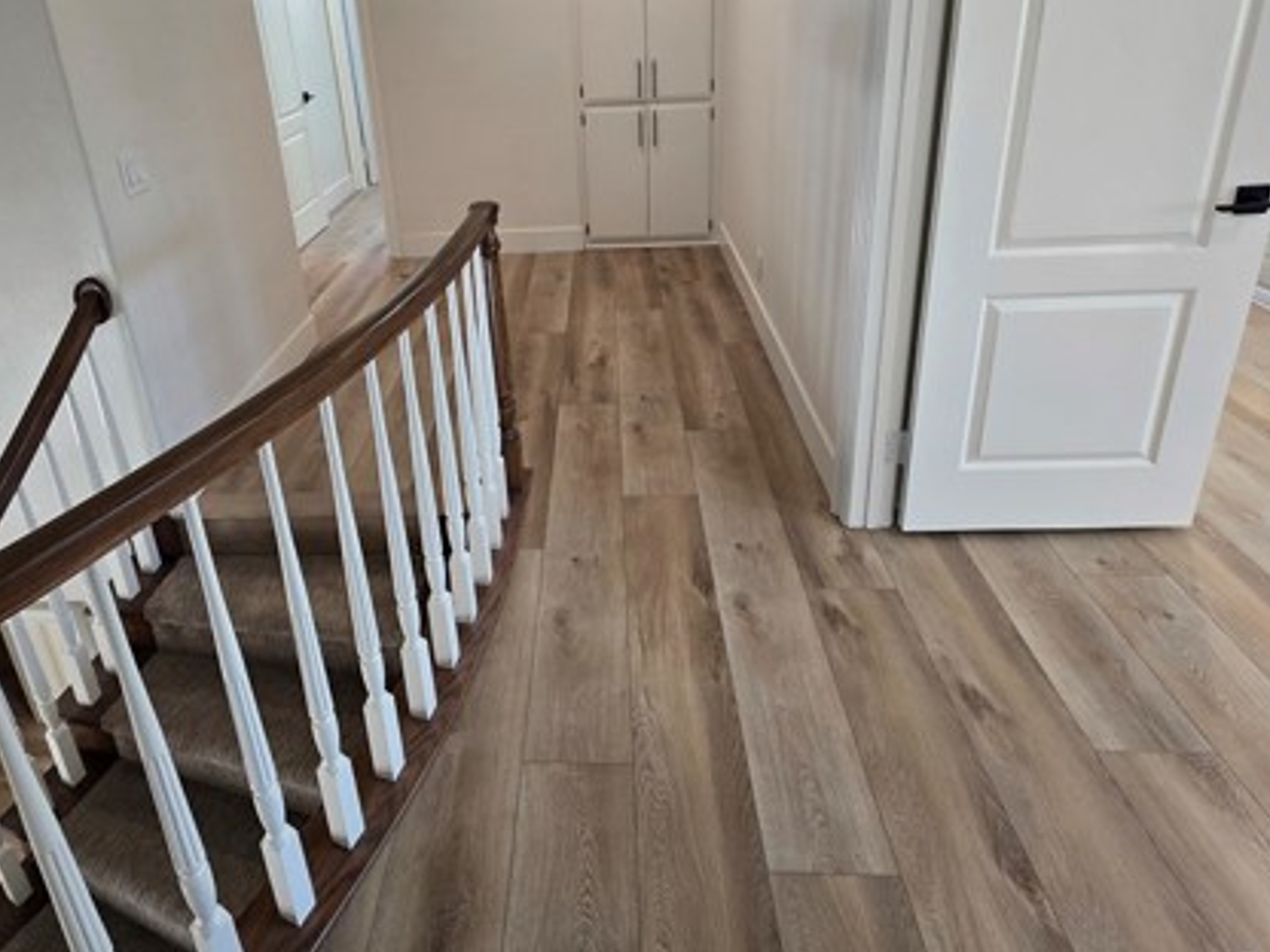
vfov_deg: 63.7
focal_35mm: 20
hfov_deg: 81.1
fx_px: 734
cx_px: 528
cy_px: 293
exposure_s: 1/60
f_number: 2.2
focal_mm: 2.2
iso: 125
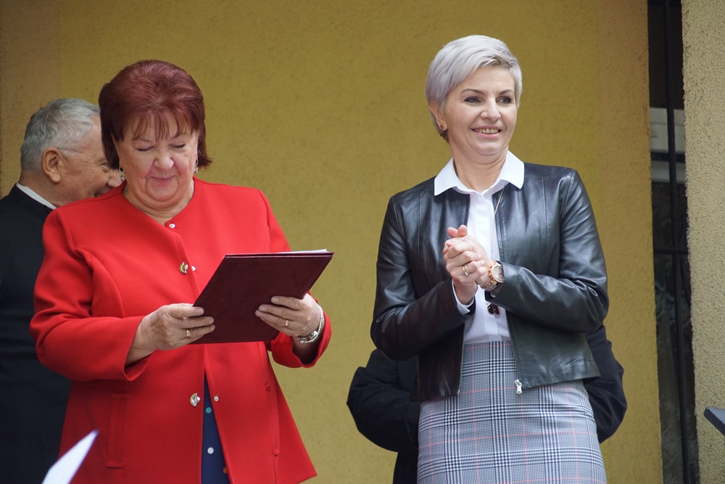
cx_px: 362
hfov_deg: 11.4
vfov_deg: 7.6
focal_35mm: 180
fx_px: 3625
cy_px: 242
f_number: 5.6
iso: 1000
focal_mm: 120
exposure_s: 1/200
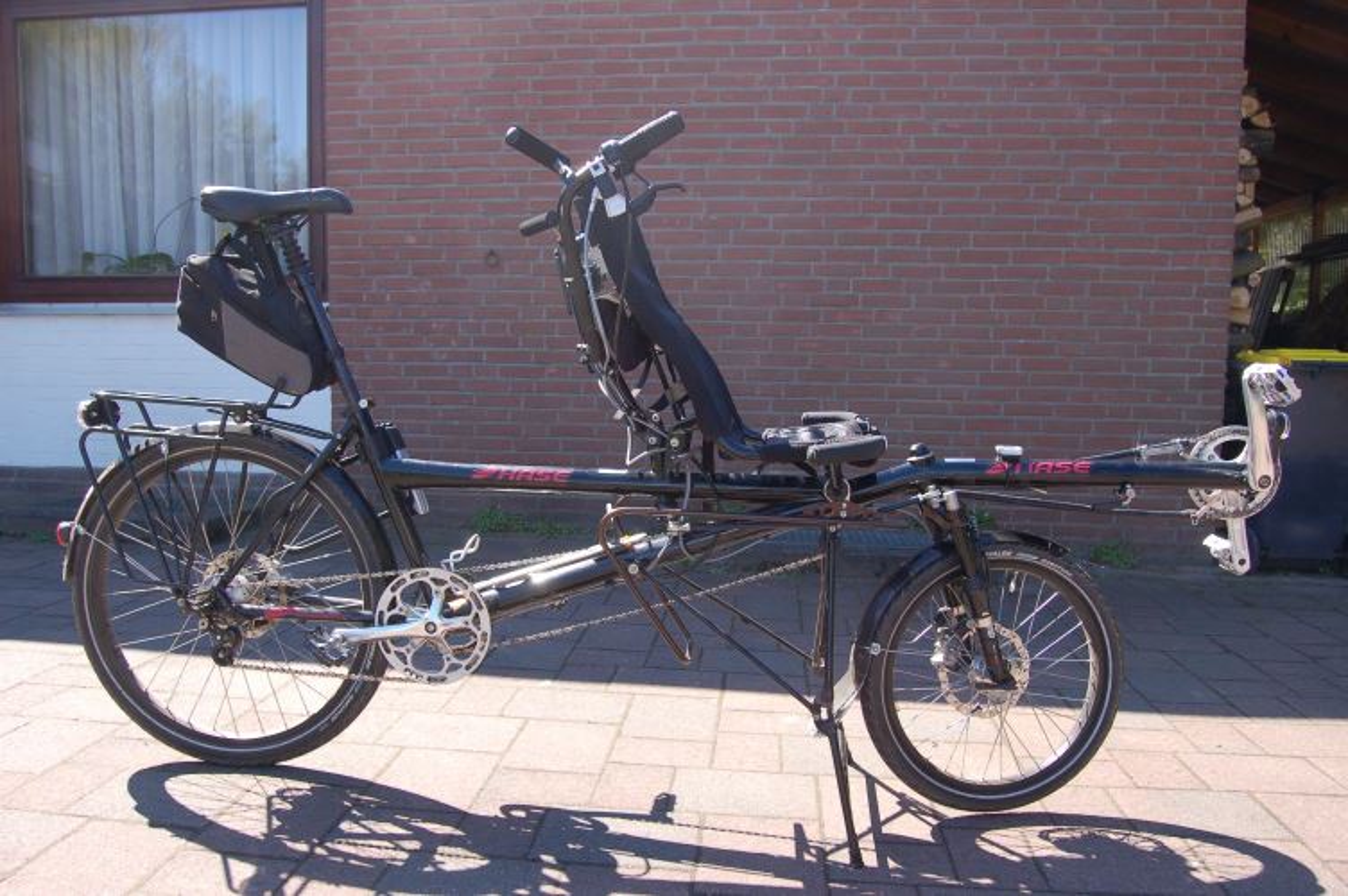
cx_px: 674
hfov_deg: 67.4
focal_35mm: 27
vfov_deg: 47.8
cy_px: 448
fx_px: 1010
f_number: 6.3
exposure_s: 1/160
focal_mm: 18
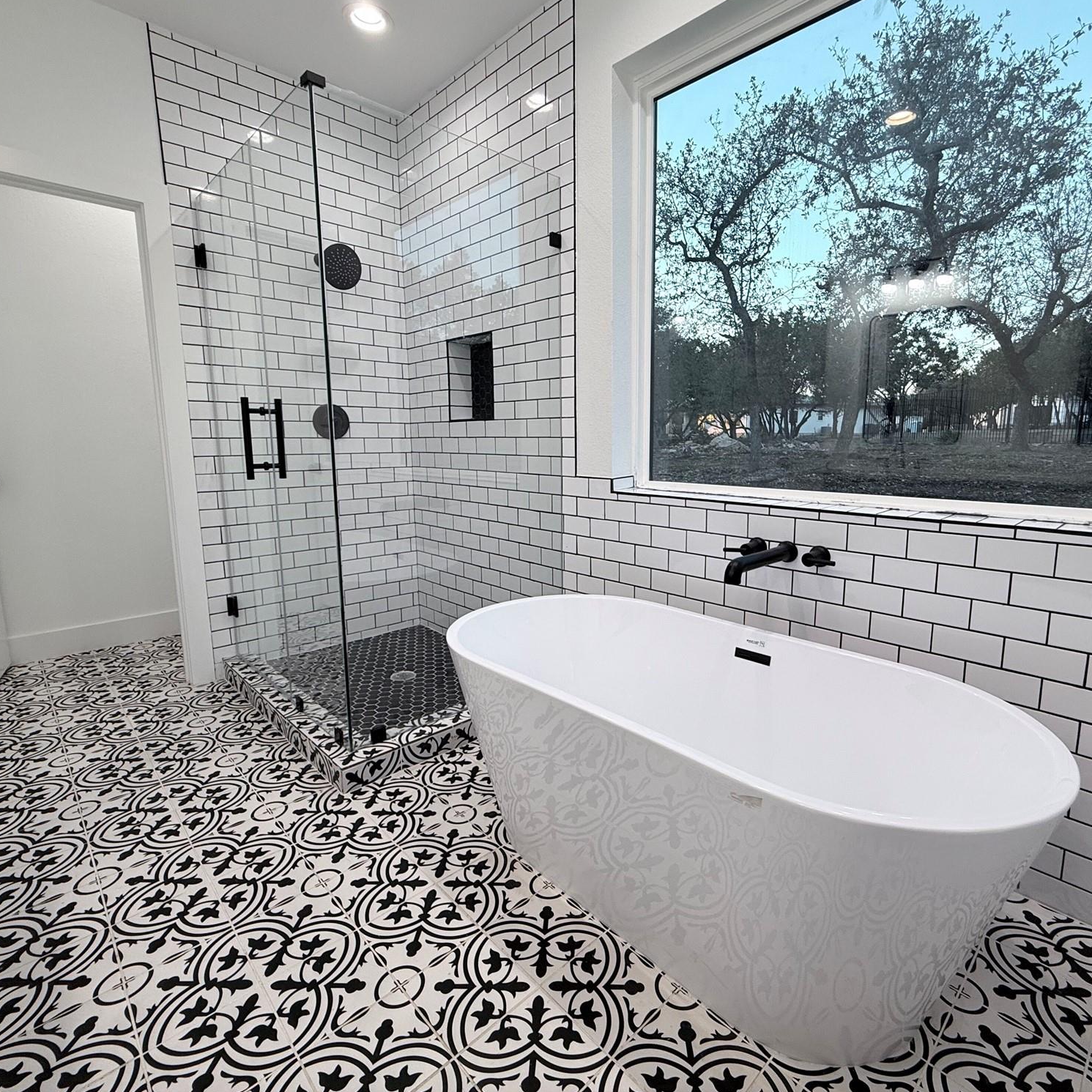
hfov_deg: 83.8
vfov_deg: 83.9
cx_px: 588
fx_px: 607
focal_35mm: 17
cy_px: 531
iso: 80
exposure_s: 1/120
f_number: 2.2
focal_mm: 2.22
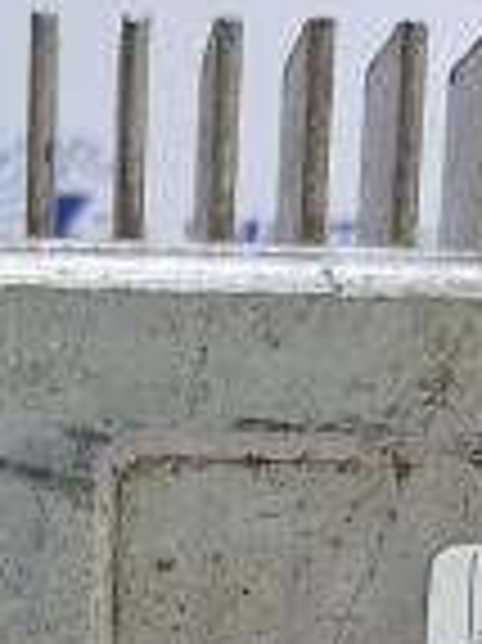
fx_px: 2399
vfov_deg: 13.8
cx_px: 45
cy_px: 1135
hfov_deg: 11.4
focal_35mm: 129
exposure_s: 1/50
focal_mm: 5.54
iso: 50
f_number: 1.8
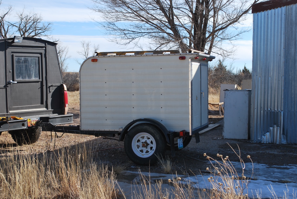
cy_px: 100
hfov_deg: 33.4
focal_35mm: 60
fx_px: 496
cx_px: 148
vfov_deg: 22.7
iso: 100
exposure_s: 1/250
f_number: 8
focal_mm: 40
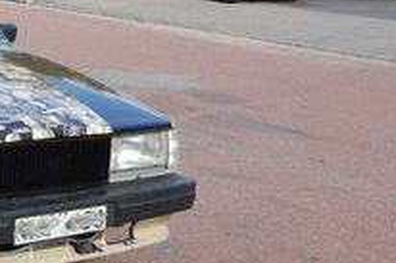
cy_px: 71
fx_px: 923
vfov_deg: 16.2
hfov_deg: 22.4
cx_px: -77
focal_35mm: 84
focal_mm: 18
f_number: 7.1
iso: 200
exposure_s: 1/200
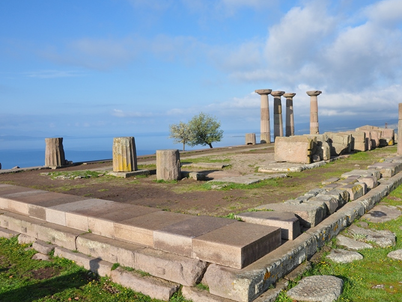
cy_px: 153
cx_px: 217
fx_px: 360
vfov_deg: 45.5
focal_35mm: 31
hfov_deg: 58.3
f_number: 10
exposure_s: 1/250
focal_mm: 18
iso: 200
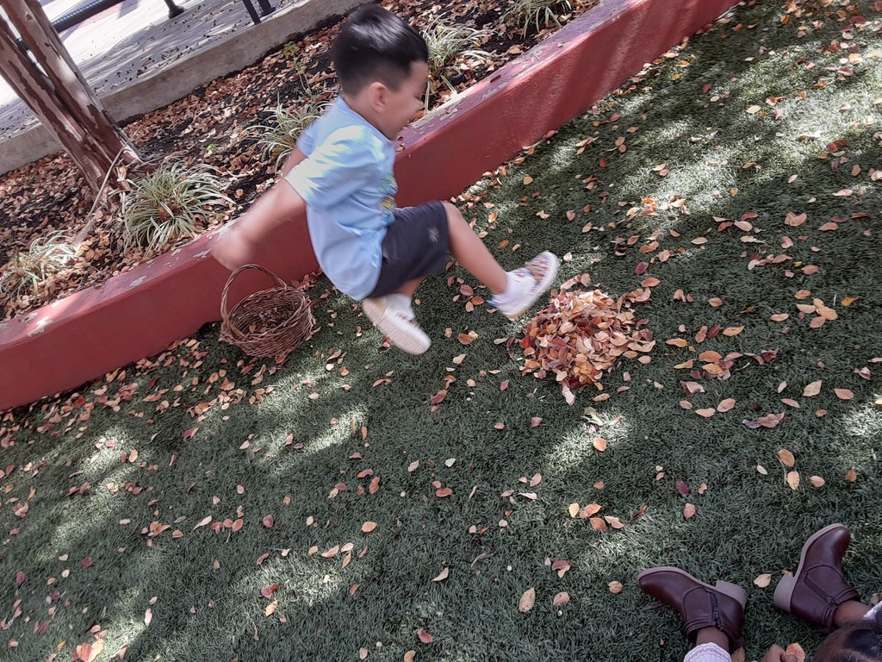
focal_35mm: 27
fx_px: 688
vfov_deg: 51.4
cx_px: 441
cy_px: 331
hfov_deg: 65.3
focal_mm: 2.91
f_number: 1.9
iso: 40
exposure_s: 1/120
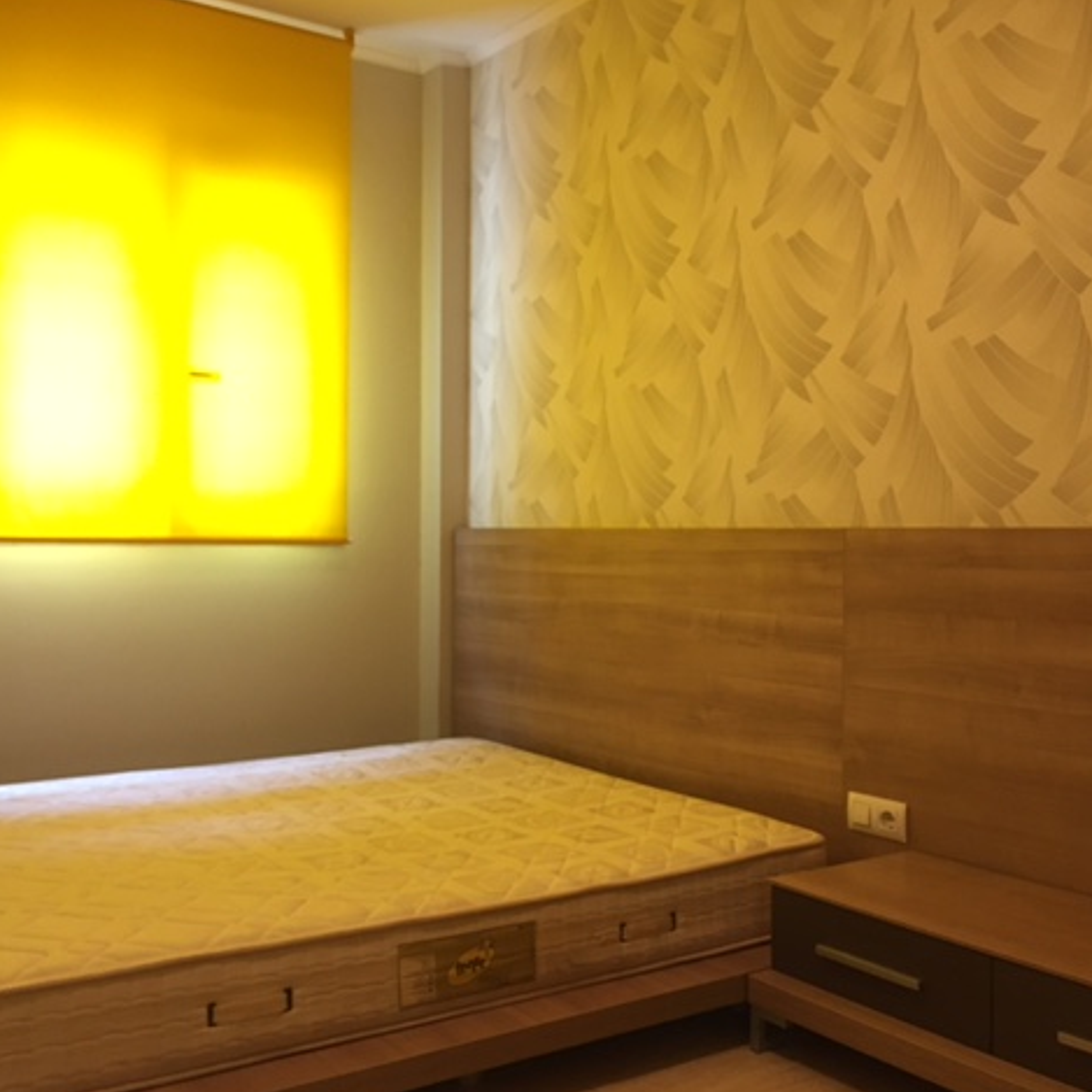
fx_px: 1249
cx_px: 477
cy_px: 552
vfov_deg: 47.2
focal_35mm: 35
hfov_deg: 47.1
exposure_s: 1/33
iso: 200
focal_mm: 4.15
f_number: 2.2
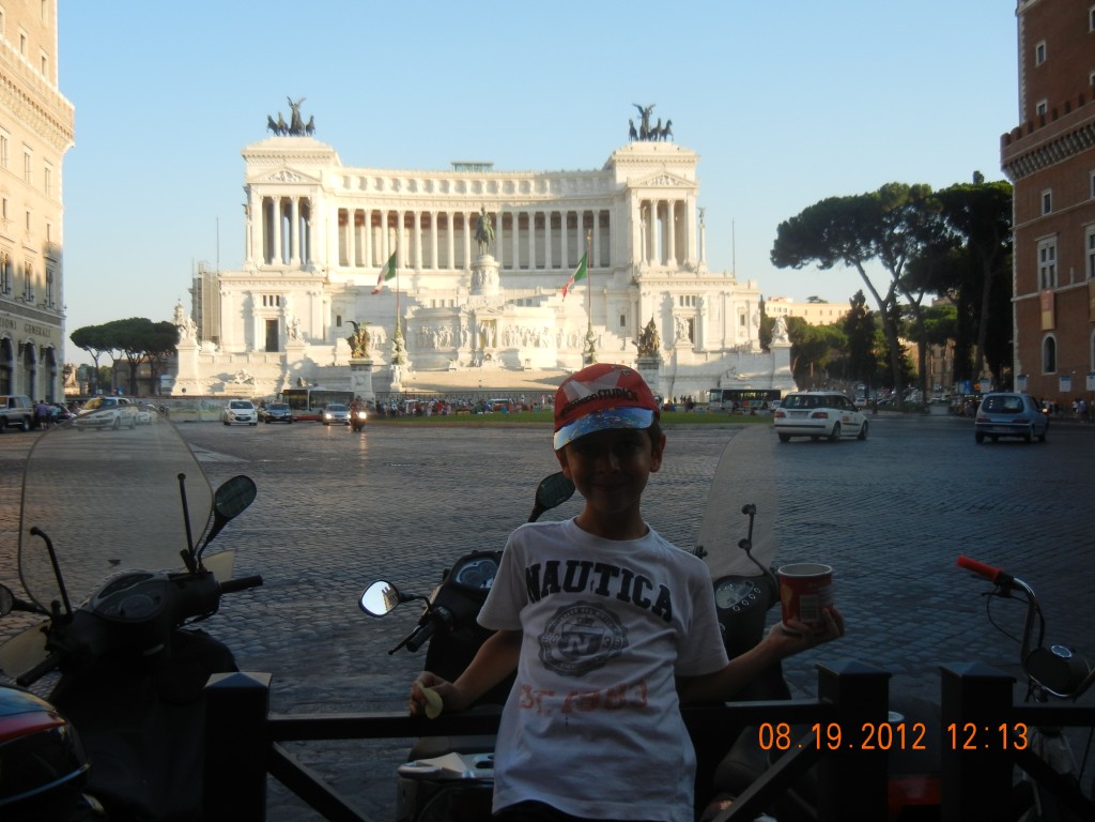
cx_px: 548
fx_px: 1076
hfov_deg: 54.0
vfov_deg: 41.8
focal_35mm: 34
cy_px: 411
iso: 160
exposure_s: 1/408
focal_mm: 6.2
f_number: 3.6
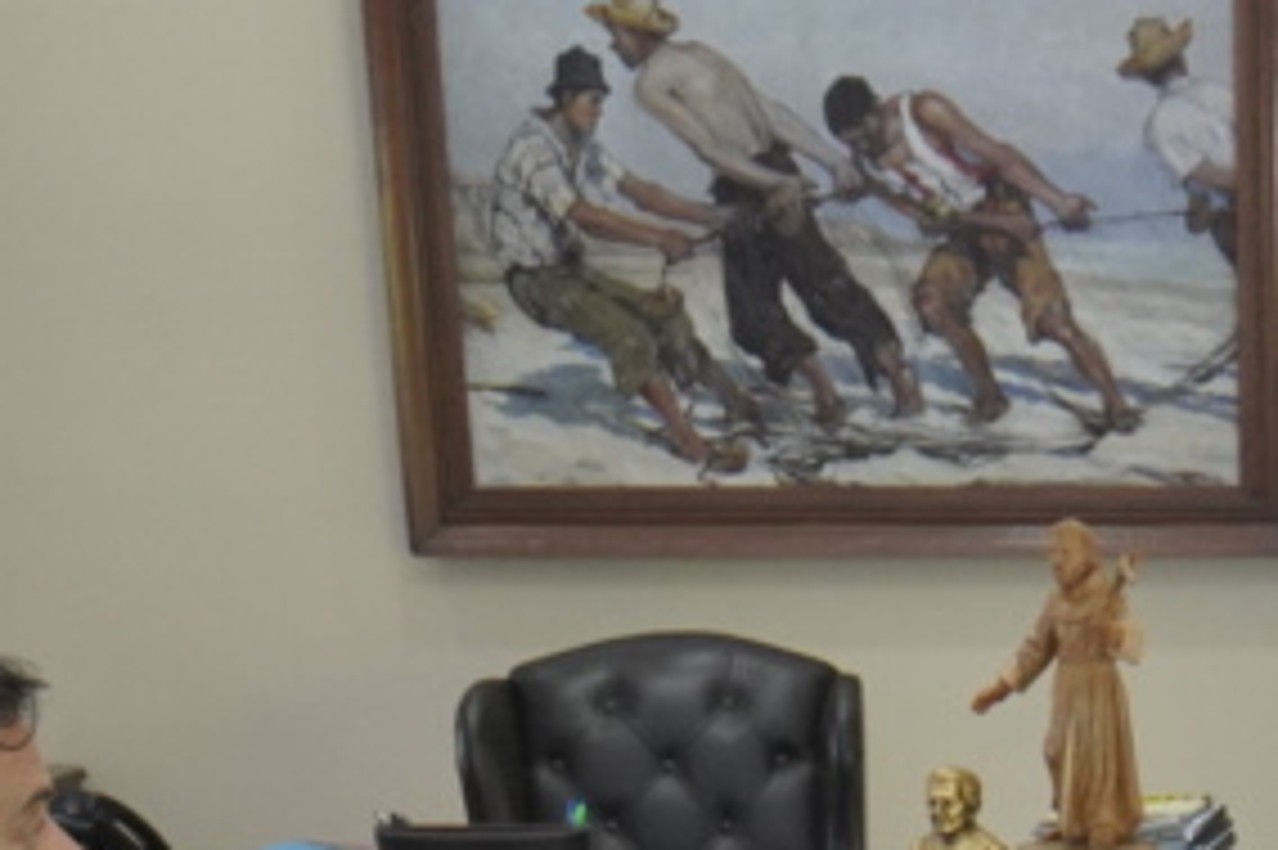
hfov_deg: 17.4
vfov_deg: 10.4
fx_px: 4044
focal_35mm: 114
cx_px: 1368
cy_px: 1997
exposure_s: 1/200
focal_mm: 20
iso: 1600
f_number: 4
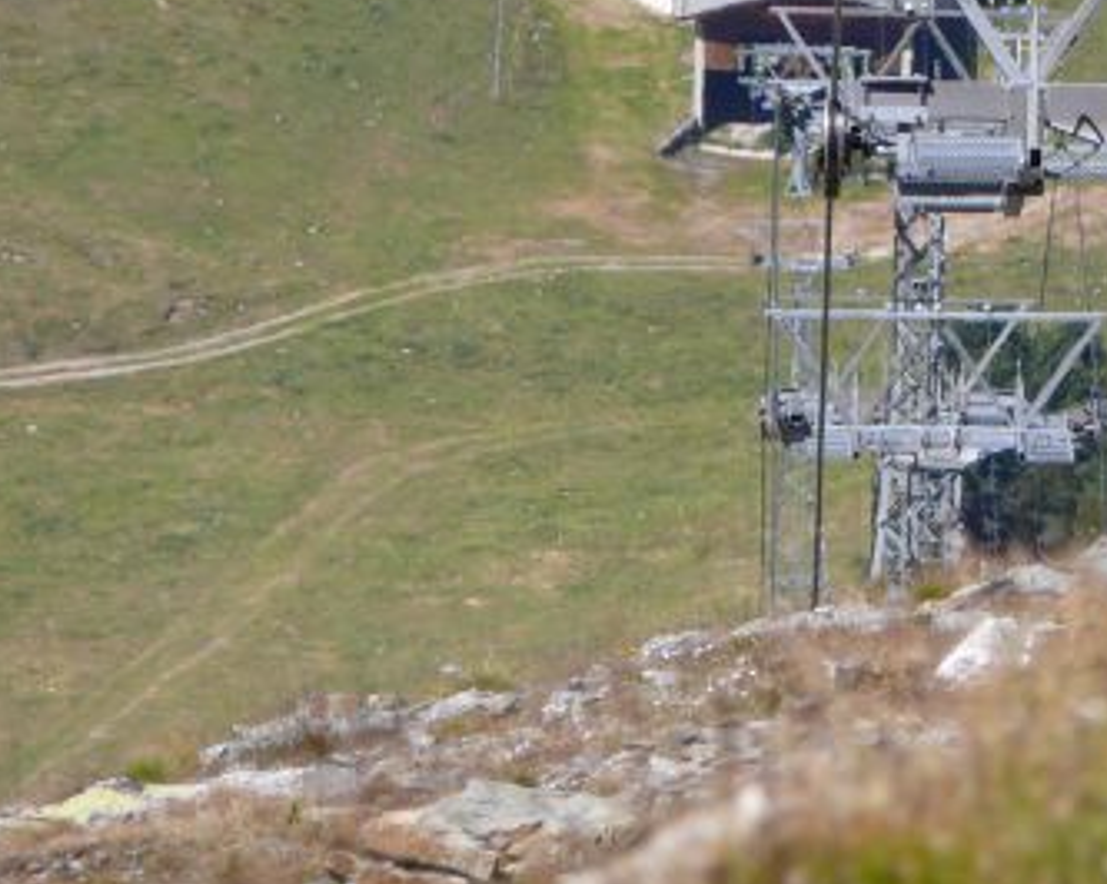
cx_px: 1047
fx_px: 32253
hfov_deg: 2.0
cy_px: -66
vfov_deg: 1.6
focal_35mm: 985
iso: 100
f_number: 5.6
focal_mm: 88.8
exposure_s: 1/400
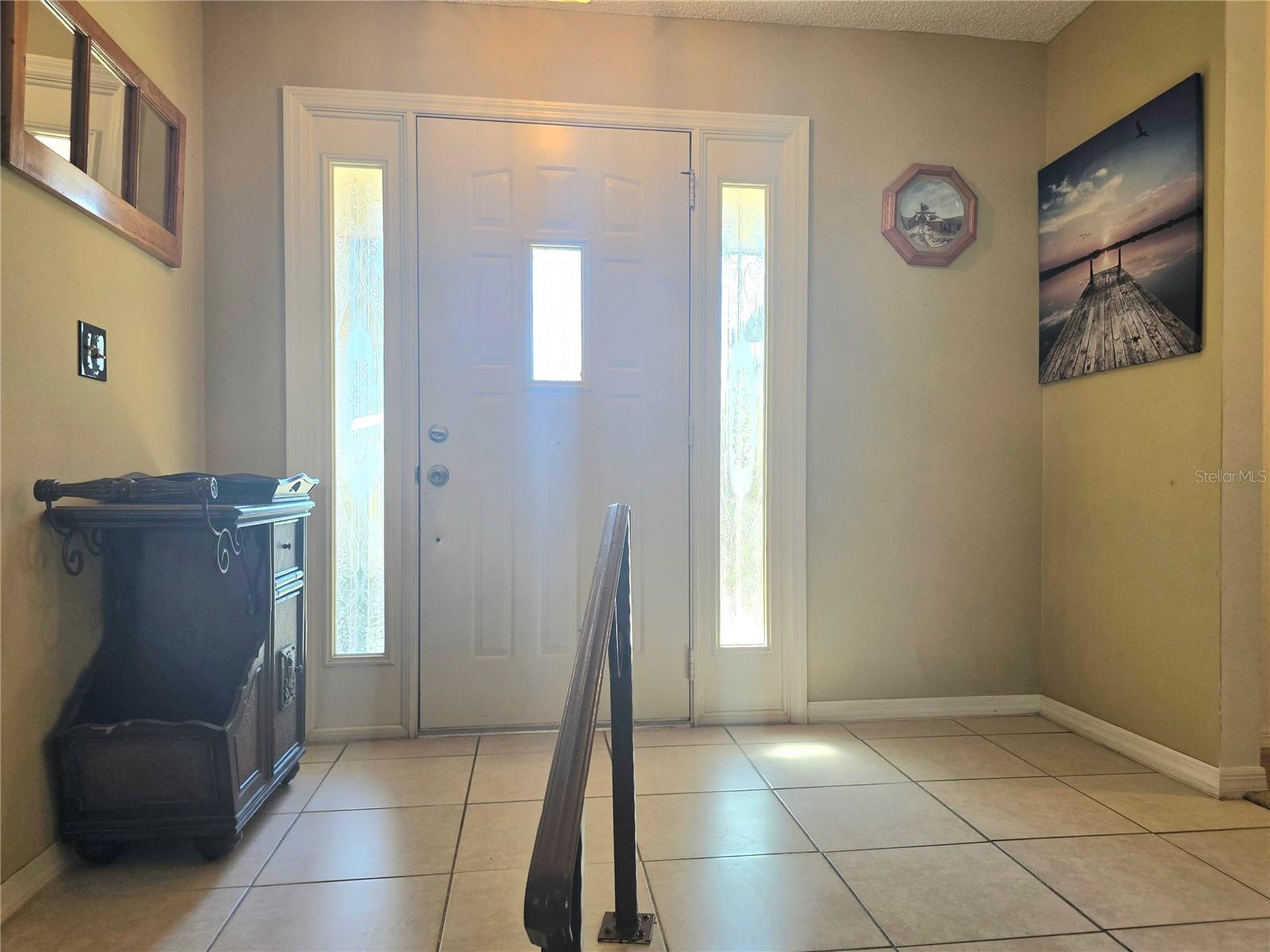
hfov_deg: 73.9
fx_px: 844
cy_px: 476
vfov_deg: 58.9
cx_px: 635
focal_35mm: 23
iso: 100
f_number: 1.7
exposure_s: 1/120
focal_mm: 6.3
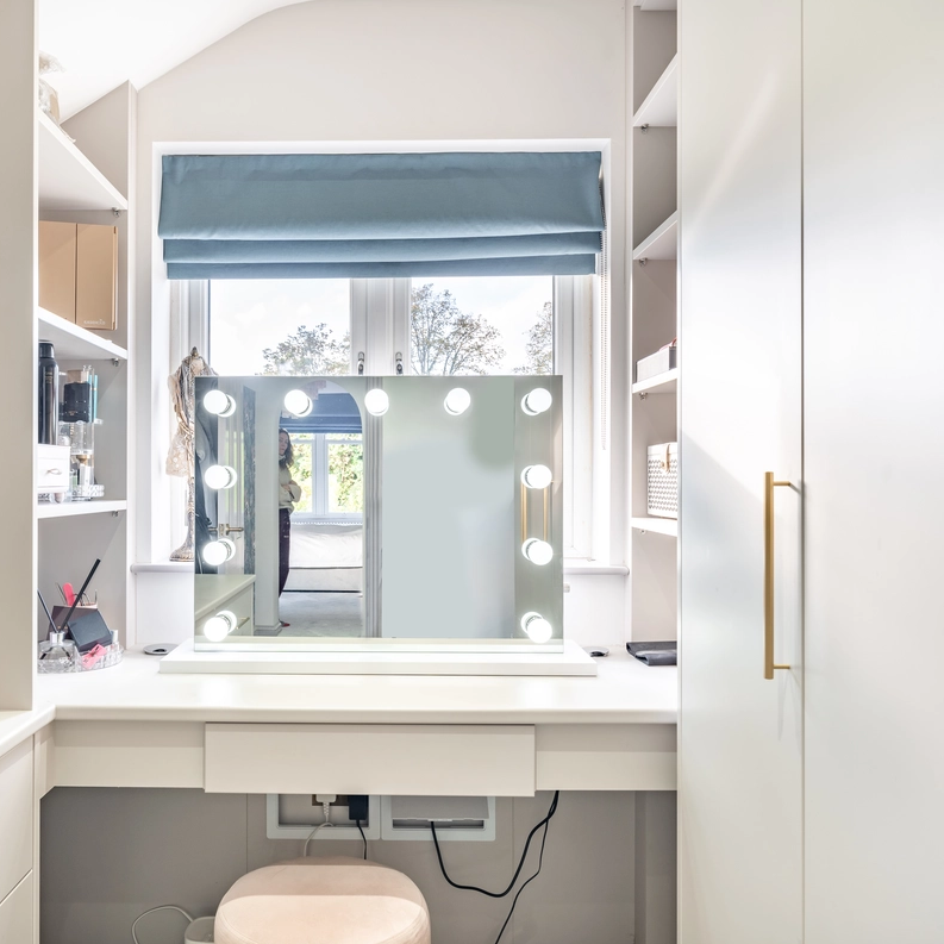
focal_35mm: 28
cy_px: 474
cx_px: 373
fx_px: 865
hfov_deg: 56.8
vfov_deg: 57.3
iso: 100
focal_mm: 21.8
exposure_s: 1/20
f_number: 9
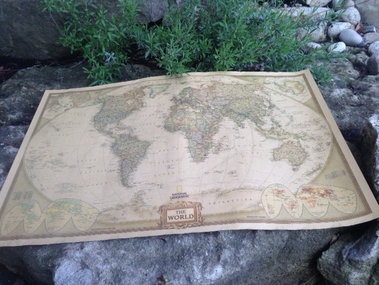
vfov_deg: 42.9
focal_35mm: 33
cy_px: 142
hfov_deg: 55.4
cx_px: 190
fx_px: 361
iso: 64
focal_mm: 4.12
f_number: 2.4
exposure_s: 1/120
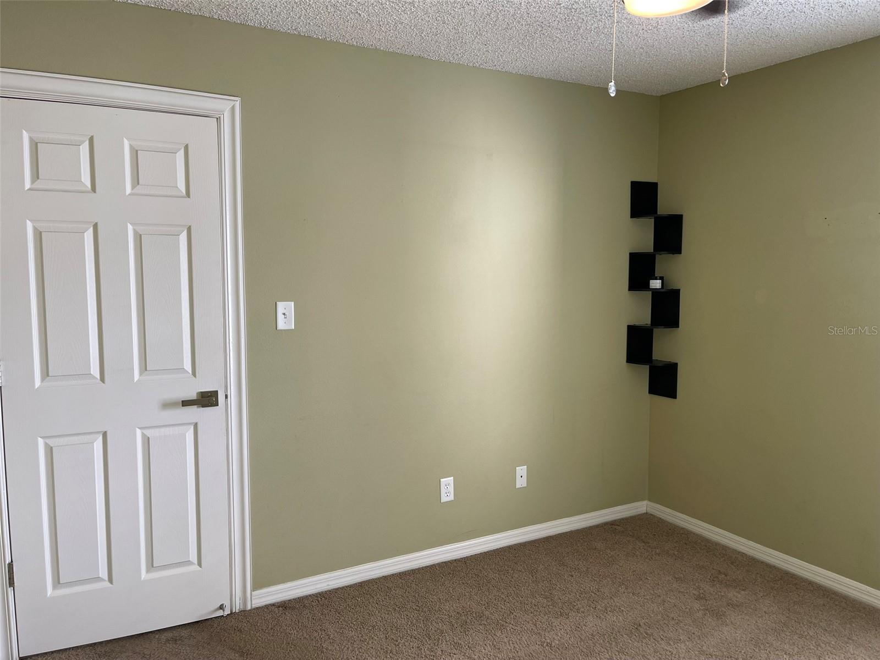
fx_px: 661
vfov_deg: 53.1
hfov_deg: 67.3
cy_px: 330
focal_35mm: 26
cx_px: 440
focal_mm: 5.1
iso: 80
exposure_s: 1/60
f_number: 1.6
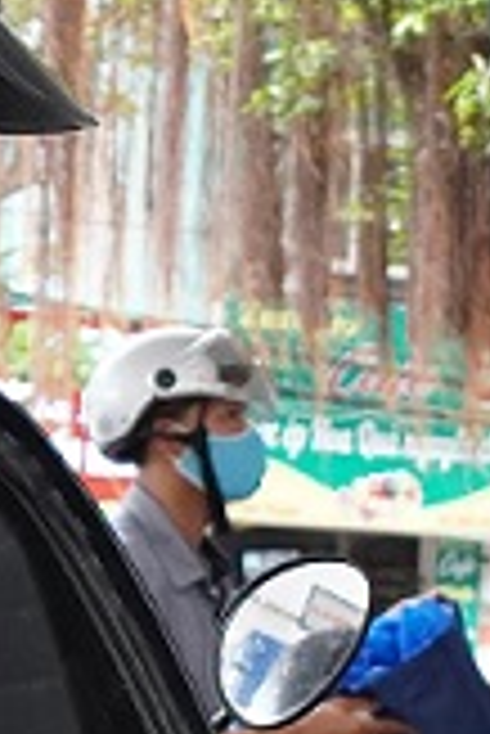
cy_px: 761
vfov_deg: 14.3
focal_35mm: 141
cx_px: 423
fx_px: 2872
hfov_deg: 9.7
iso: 1600
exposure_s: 1/125
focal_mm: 16
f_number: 4
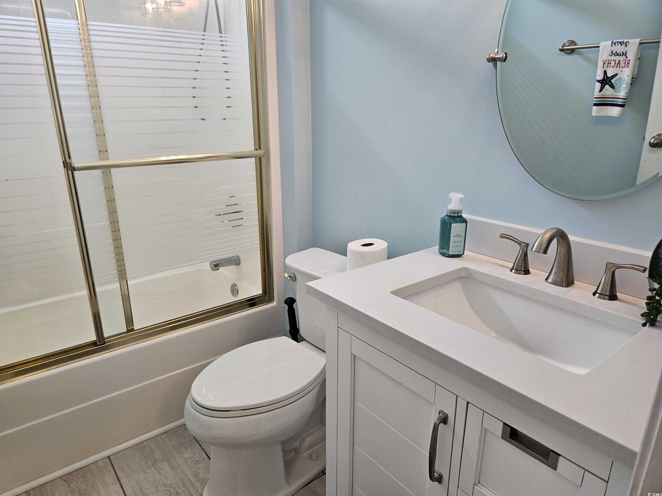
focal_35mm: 23
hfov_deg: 73.9
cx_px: 331
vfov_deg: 58.9
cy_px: 248
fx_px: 440
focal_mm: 5.4
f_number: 1.8
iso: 125
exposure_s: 1/120
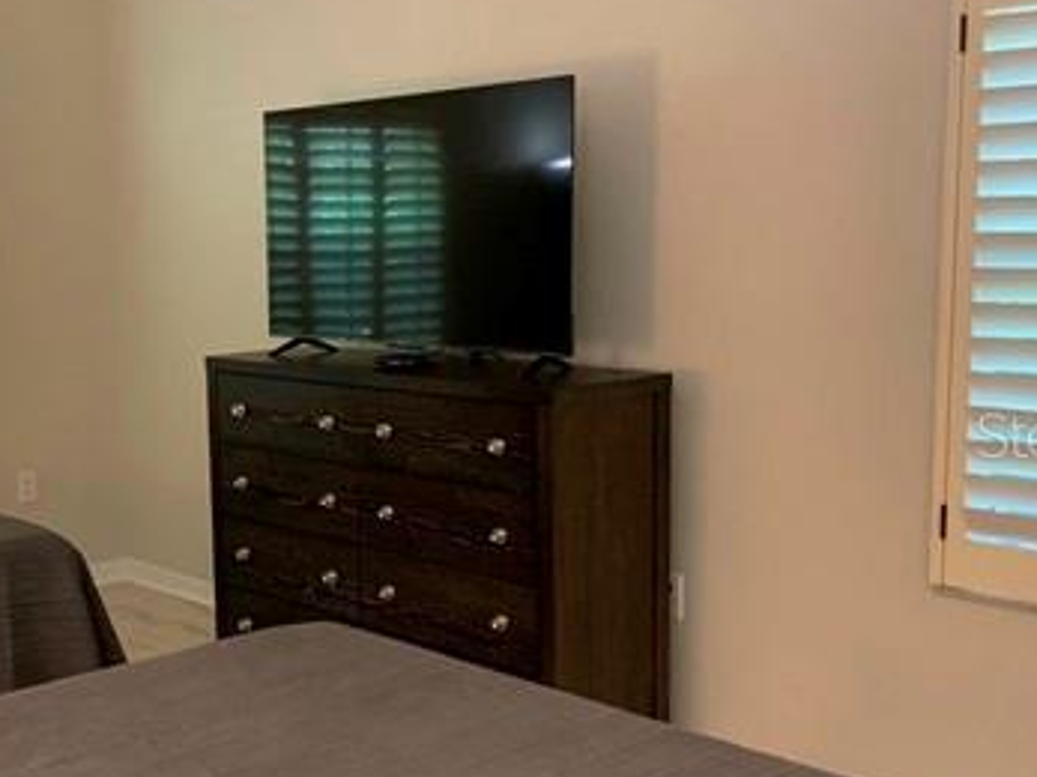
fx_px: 1437
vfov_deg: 30.2
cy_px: 433
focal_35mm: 48
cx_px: 302
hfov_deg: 38.9
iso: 320
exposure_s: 1/60
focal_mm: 4.25
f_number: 1.8
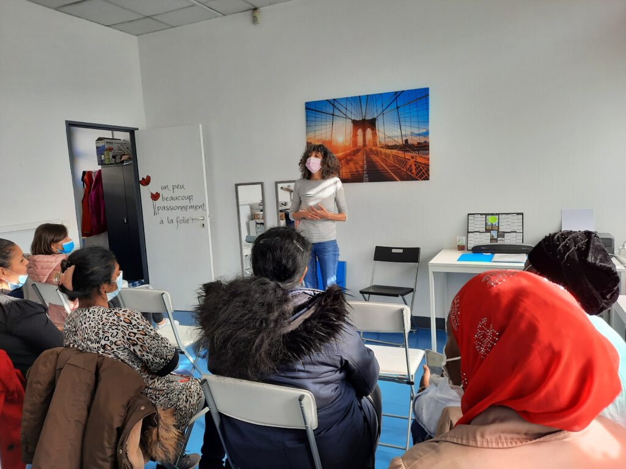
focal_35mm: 25
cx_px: 313
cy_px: 234
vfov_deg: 54.9
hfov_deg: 69.4
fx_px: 452
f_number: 2
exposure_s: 1/100
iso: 32
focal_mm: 4.6
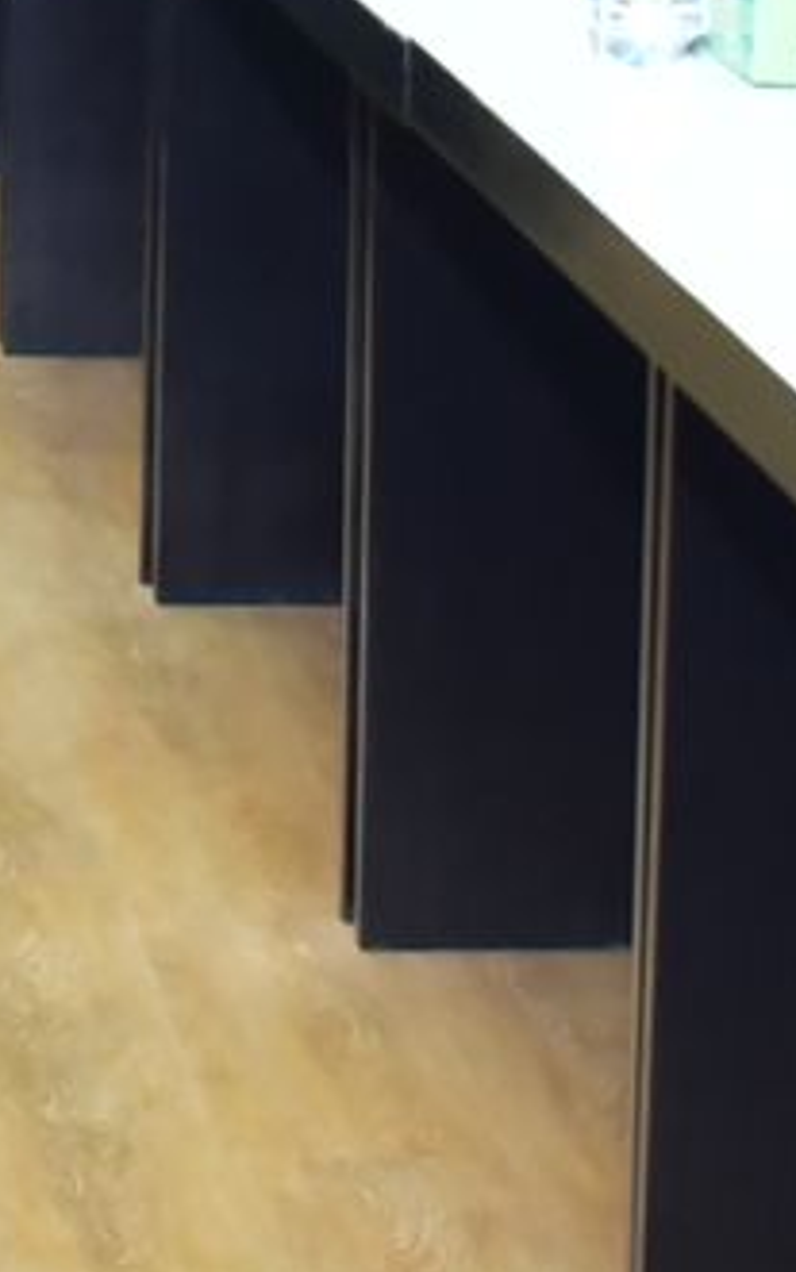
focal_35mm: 262
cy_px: -478
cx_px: -408
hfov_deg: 5.0
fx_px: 9090
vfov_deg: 7.9
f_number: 5.6
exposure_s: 1/200
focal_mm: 34
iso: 3200
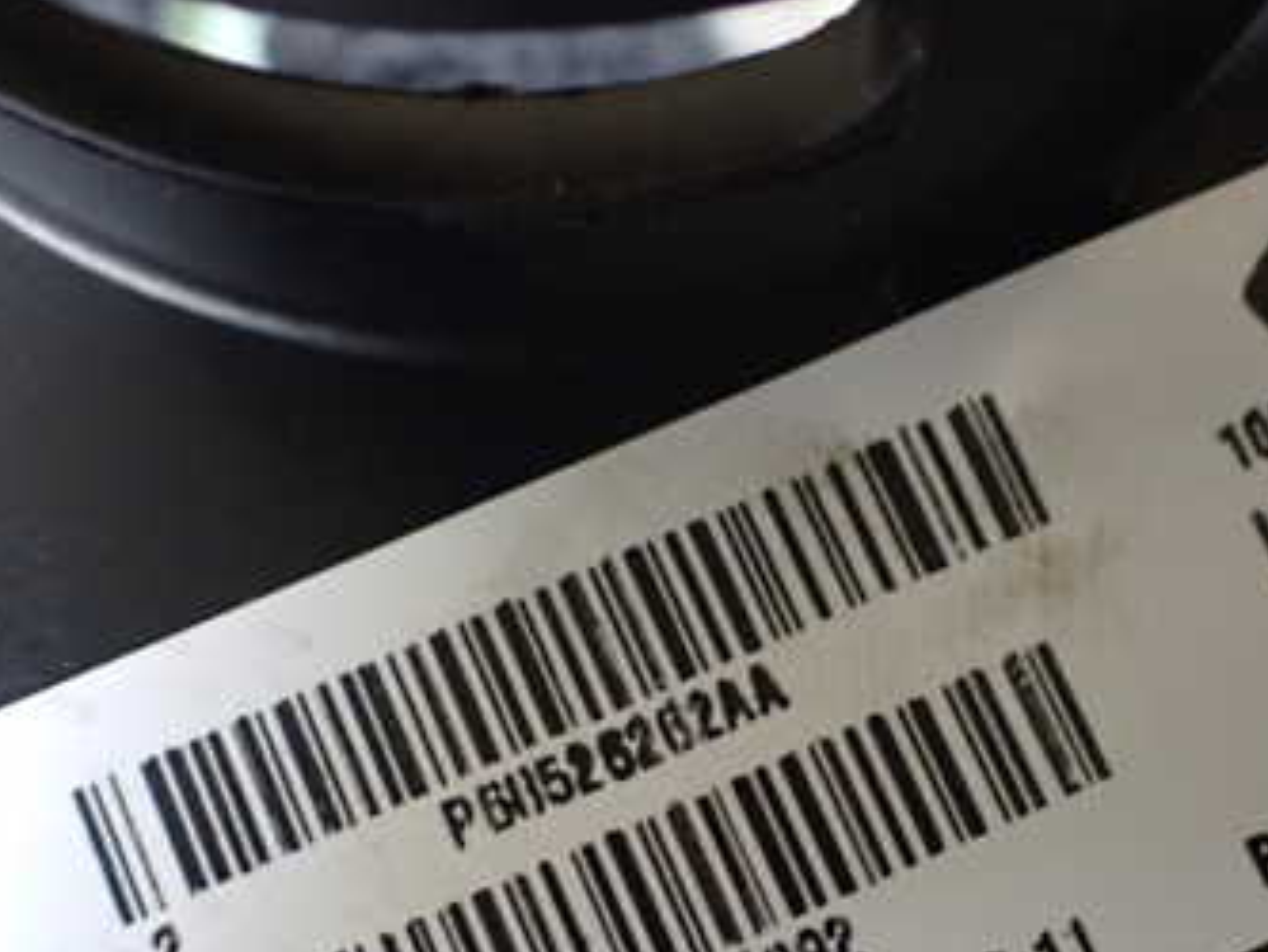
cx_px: 754
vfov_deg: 26.6
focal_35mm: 54
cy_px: 754
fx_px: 1979
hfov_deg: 35.4
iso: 800
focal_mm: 5.4
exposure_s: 1/40
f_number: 2.3
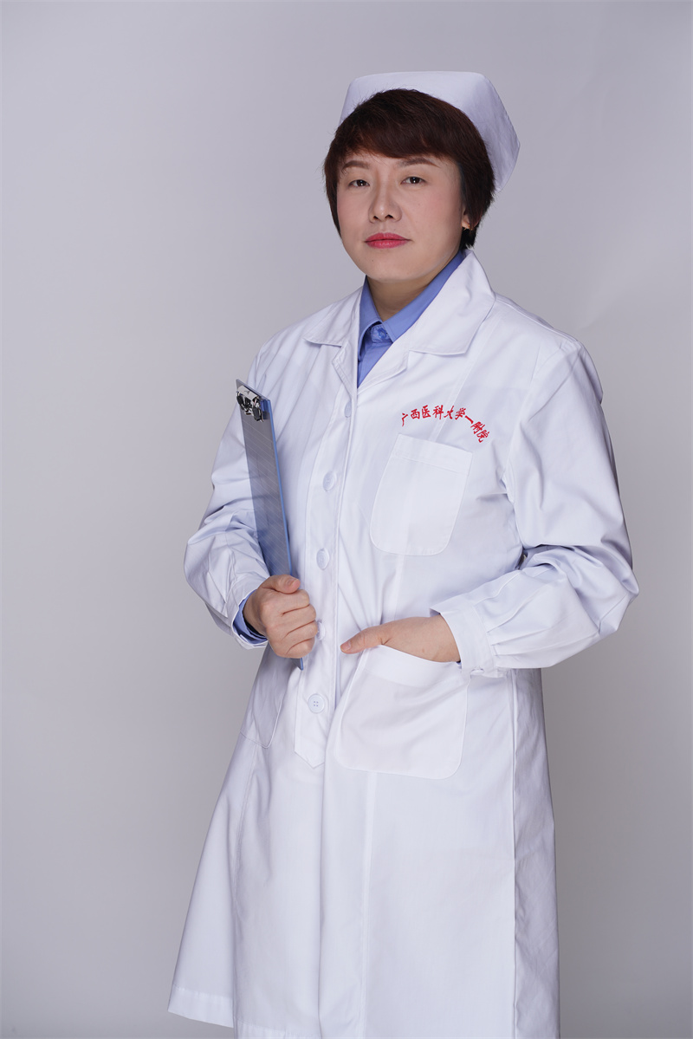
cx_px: 346
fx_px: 2453
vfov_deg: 23.9
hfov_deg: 16.1
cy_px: 520
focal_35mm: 85
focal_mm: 85
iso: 125
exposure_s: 1/125
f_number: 6.3
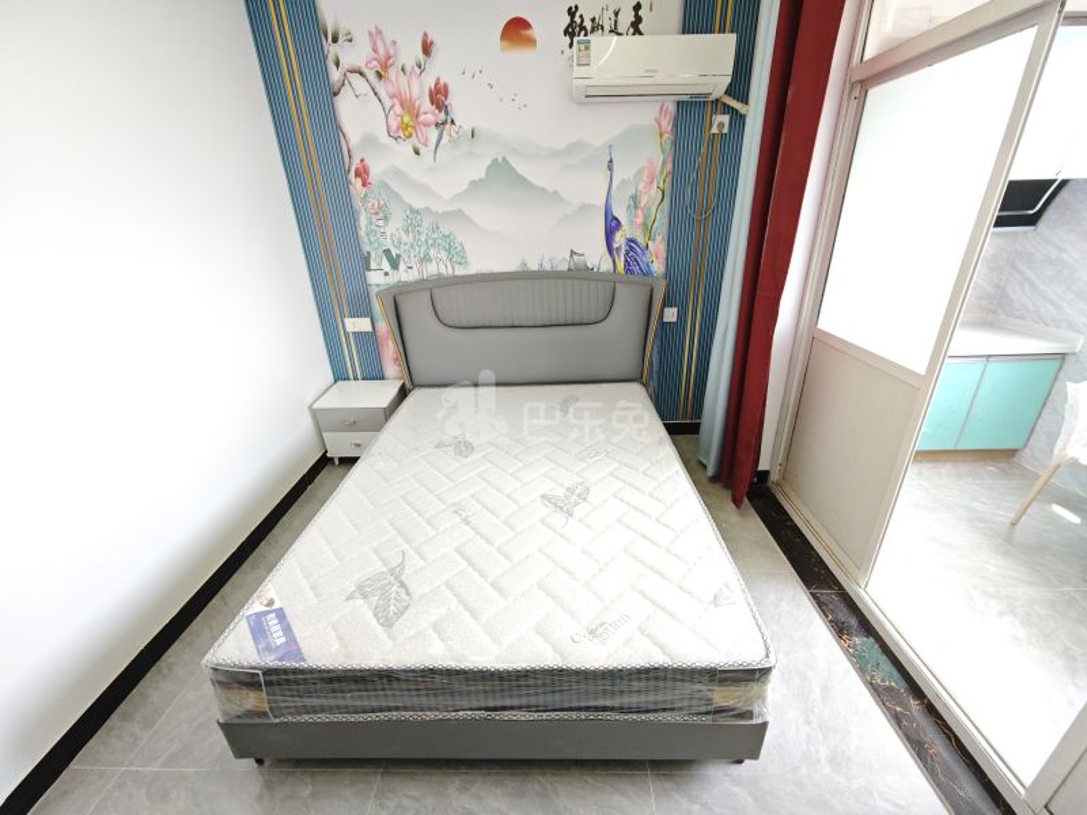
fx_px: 440
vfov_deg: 85.7
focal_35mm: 14
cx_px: 544
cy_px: 408
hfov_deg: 102.1
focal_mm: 2.16
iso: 400
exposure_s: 1/50
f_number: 2.2
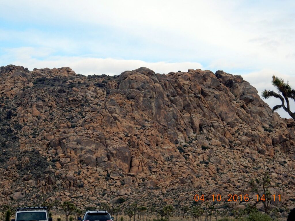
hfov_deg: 12.0
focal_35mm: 164
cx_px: 148
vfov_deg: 9.1
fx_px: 1398
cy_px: 110
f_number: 6
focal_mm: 29.2
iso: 125
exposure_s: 1/400
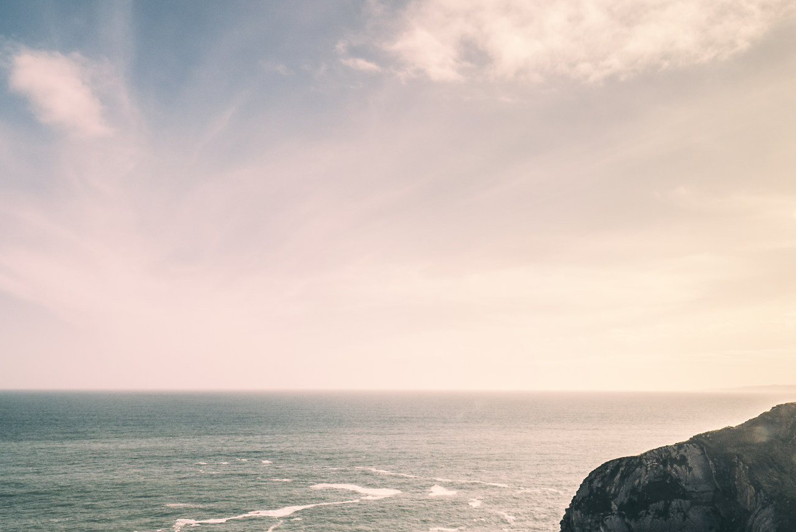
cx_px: 373
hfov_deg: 69.3
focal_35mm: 26
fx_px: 575
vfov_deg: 45.5
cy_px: 468
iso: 500
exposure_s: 1/250
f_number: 22
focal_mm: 14
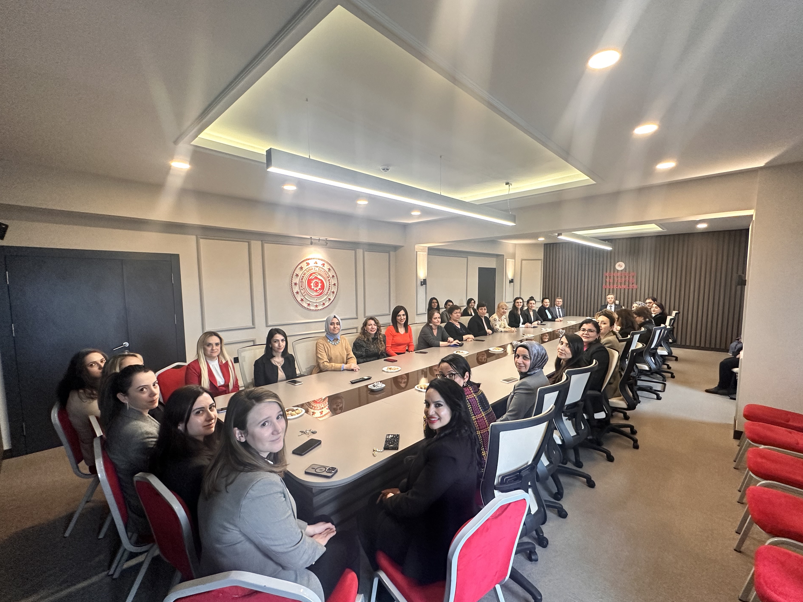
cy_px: 314
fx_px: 348
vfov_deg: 81.7
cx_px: 415
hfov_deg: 98.1
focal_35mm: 15
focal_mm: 2.22
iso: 250
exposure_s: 1/99
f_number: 2.2
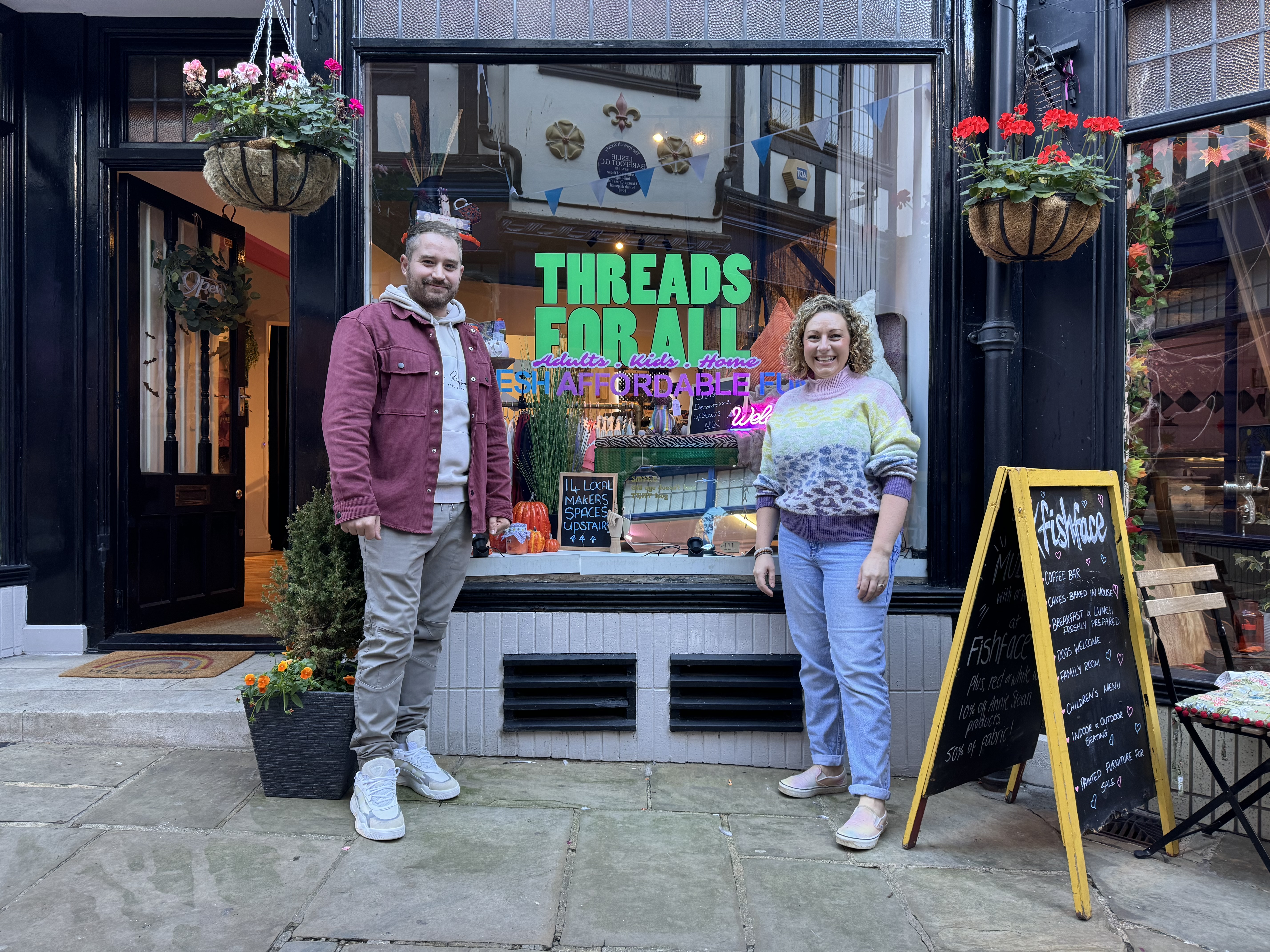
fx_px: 881
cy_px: 476
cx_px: 635
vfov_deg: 56.8
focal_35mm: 24
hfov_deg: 71.6
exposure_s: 1/100
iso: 200
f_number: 1.78
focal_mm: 6.76
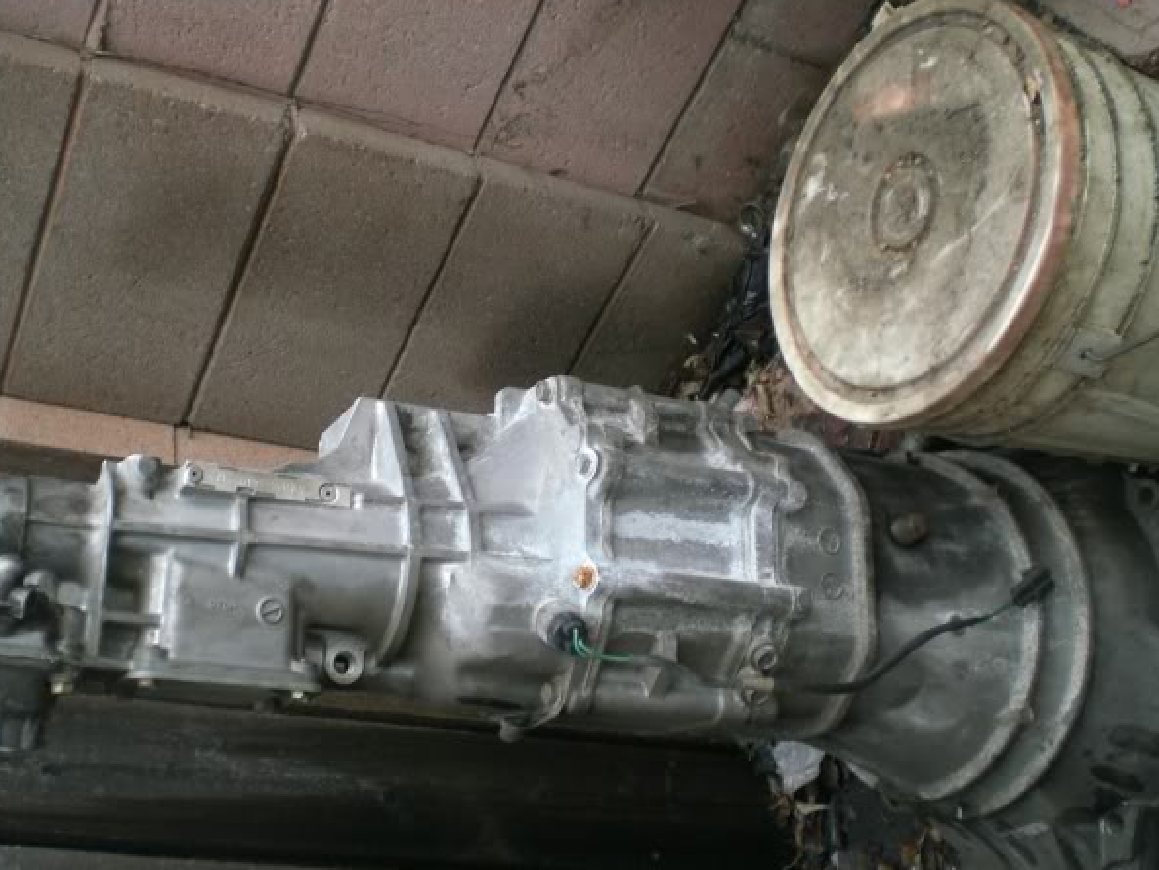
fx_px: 1373
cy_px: 416
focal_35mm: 41
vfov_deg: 35.1
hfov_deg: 45.7
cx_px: 539
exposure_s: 1/100
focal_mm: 6.3
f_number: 3.1
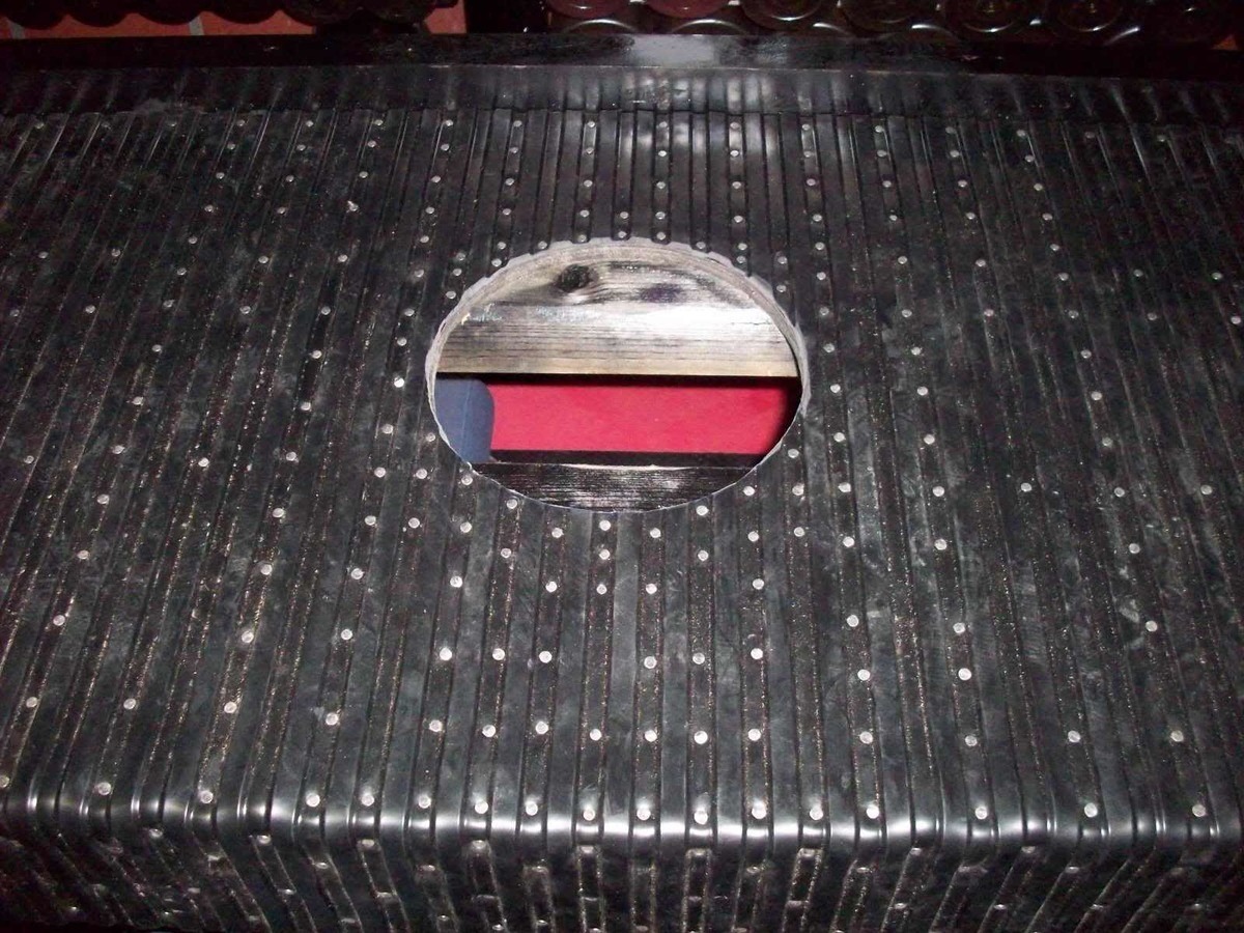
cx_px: 622
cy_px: 466
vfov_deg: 38.7
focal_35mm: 37
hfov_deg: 50.1
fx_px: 1330
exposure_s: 1/128
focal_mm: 6.2
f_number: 2.8
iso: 400
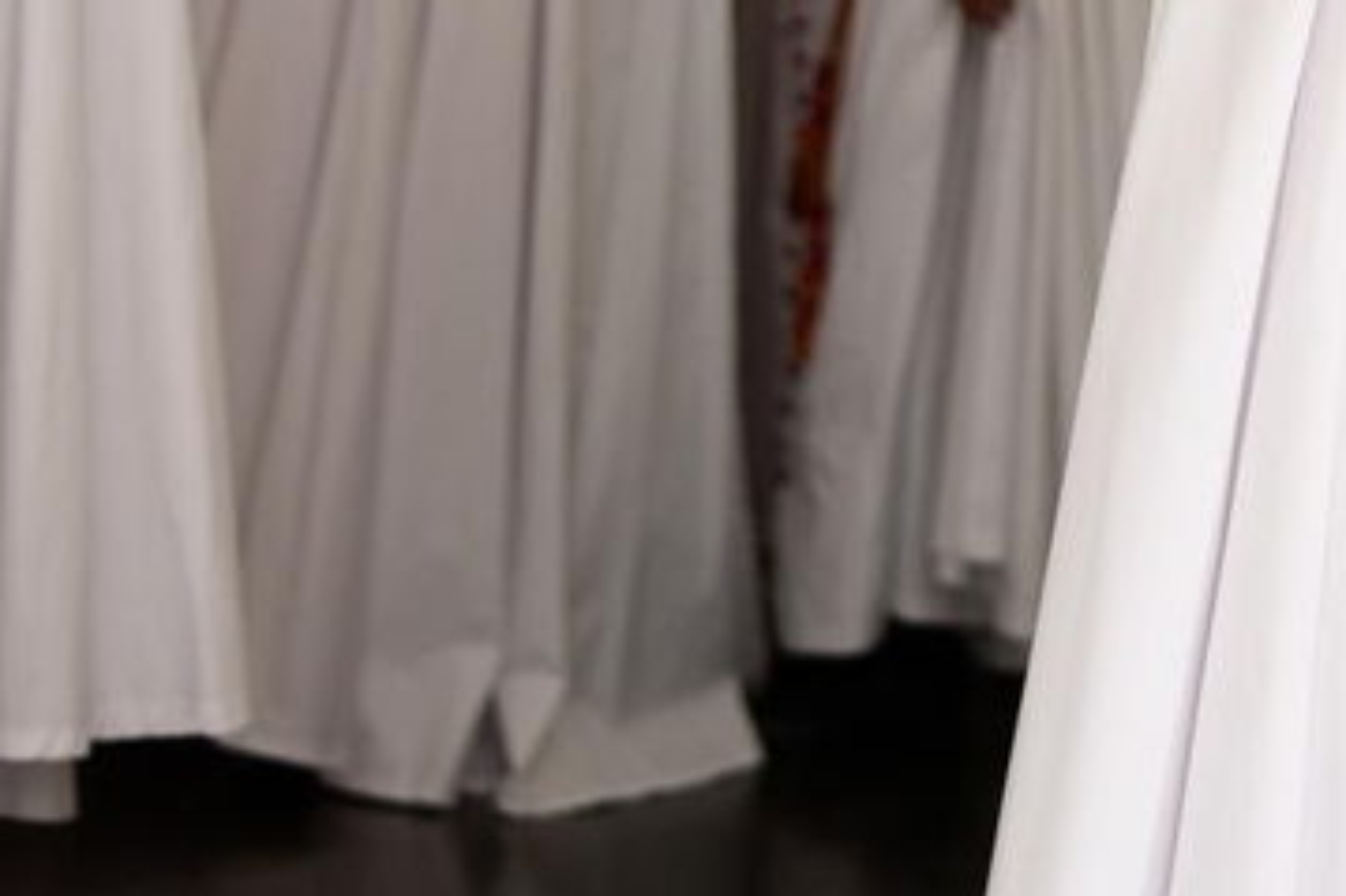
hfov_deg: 13.1
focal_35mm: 156
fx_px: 5830
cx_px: 1200
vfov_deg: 8.7
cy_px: -161
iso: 100
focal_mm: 35
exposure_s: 1/250
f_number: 4
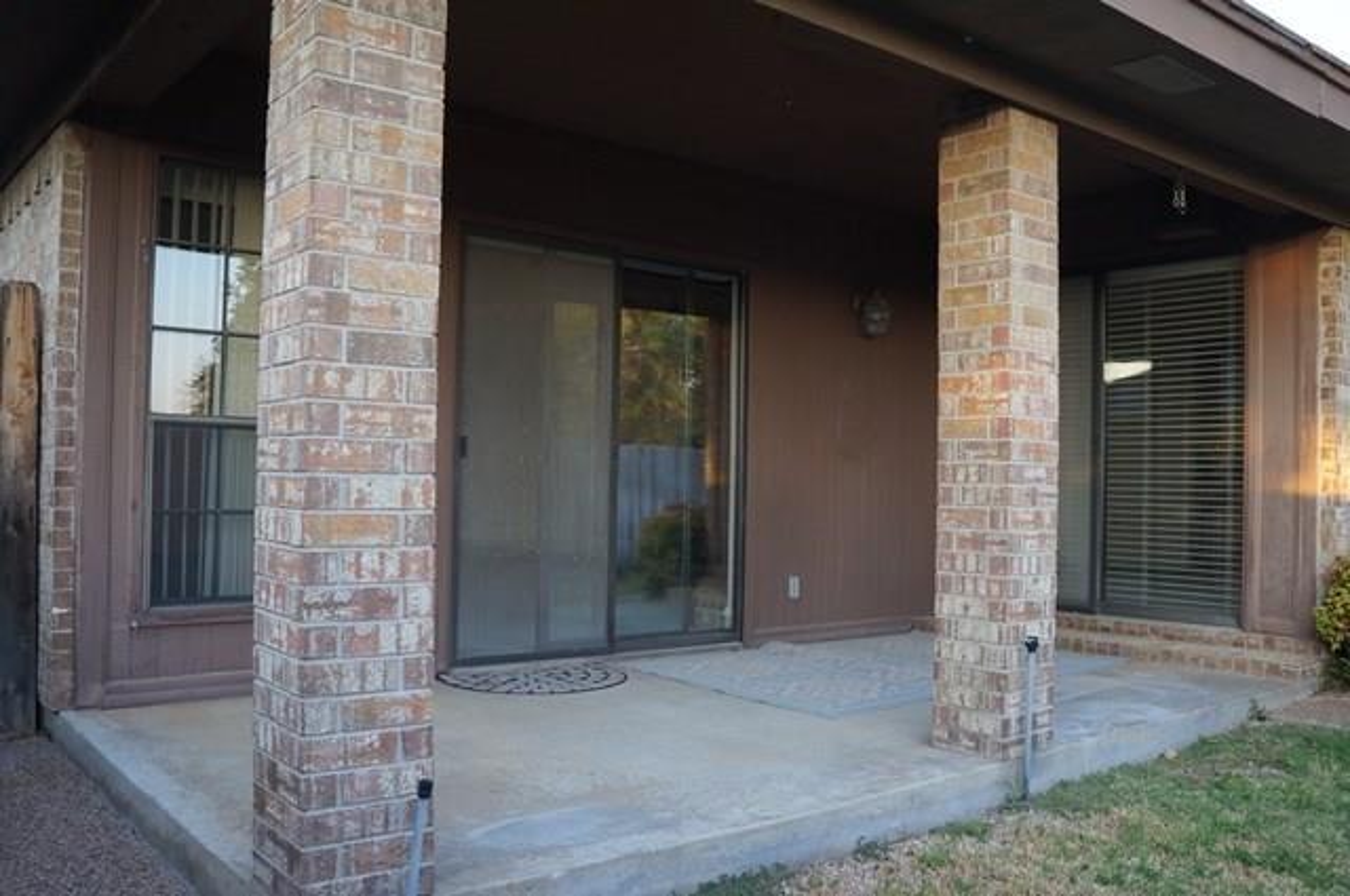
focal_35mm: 30
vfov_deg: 43.5
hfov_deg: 62.0
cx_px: 675
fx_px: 1124
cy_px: 448
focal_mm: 20
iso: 400
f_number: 4
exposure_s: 1/160
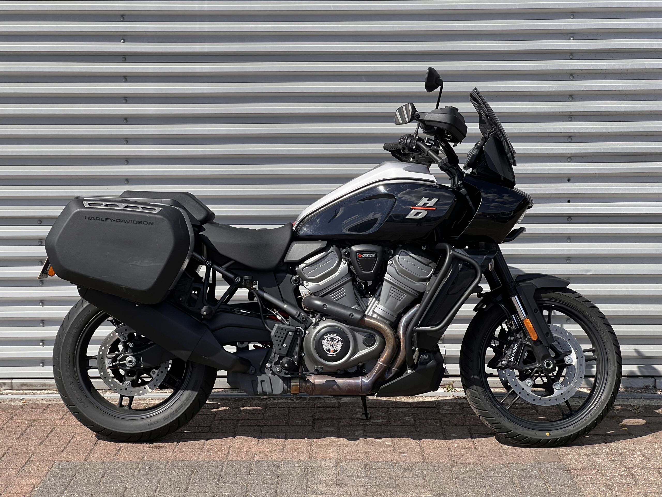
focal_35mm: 77
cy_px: 248
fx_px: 1473
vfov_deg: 19.1
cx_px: 331
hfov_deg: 25.3
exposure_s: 1/423
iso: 32
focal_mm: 9
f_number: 2.8
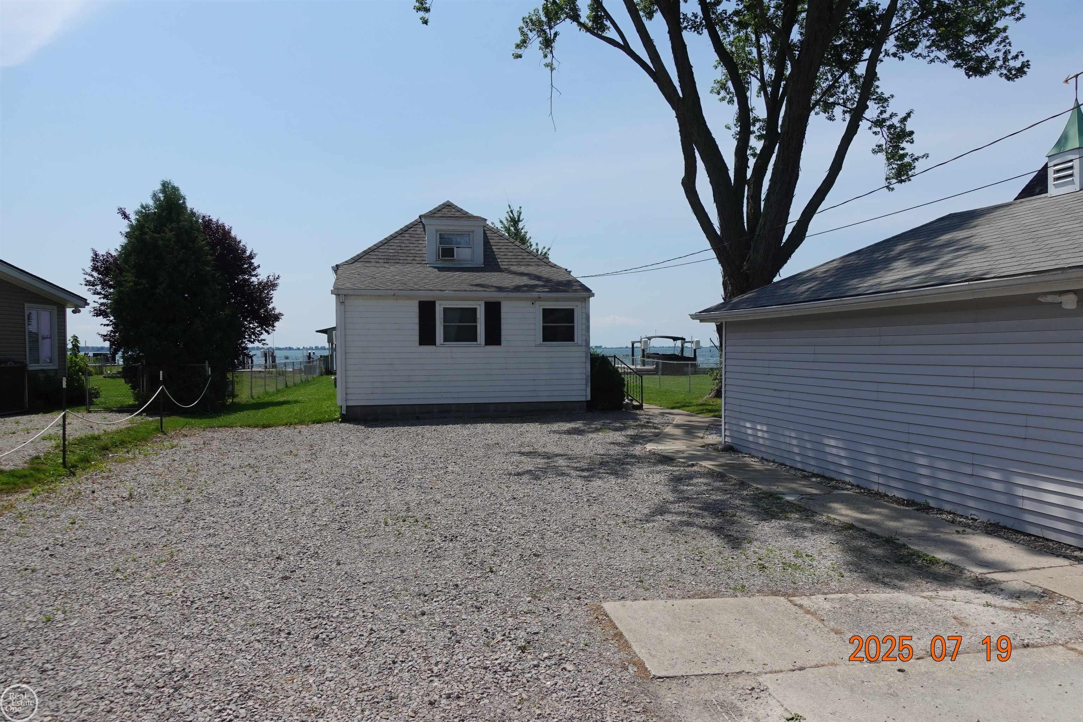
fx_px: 722
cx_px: 542
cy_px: 361
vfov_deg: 53.1
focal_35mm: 24
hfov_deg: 73.7
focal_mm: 9.4
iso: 125
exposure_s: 1/250
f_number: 4
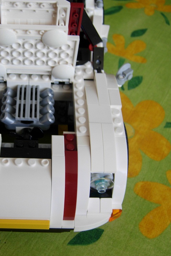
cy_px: 127
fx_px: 364
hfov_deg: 26.2
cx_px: 46
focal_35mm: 51
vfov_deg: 38.9
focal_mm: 7.5
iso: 50
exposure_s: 1/18.4
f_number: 2.7
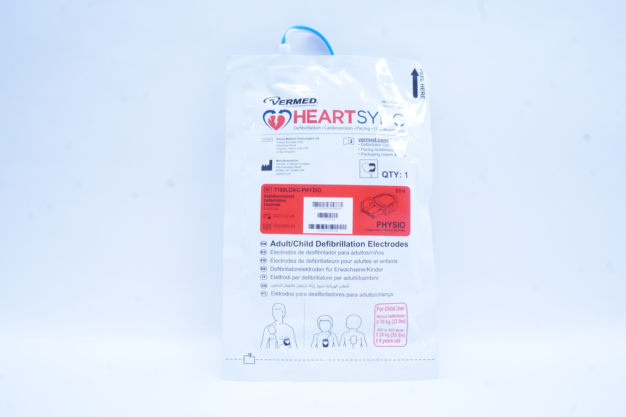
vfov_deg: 46.4
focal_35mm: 28
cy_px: 207
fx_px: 487
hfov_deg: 65.5
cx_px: 325
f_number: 14
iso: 400
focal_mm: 18
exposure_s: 1/10
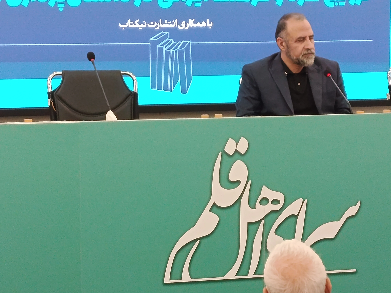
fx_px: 1378
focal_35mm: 122
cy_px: 146
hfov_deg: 16.1
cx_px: 196
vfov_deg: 12.1
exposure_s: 1/100
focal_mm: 5.24
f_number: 1.7
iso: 1098
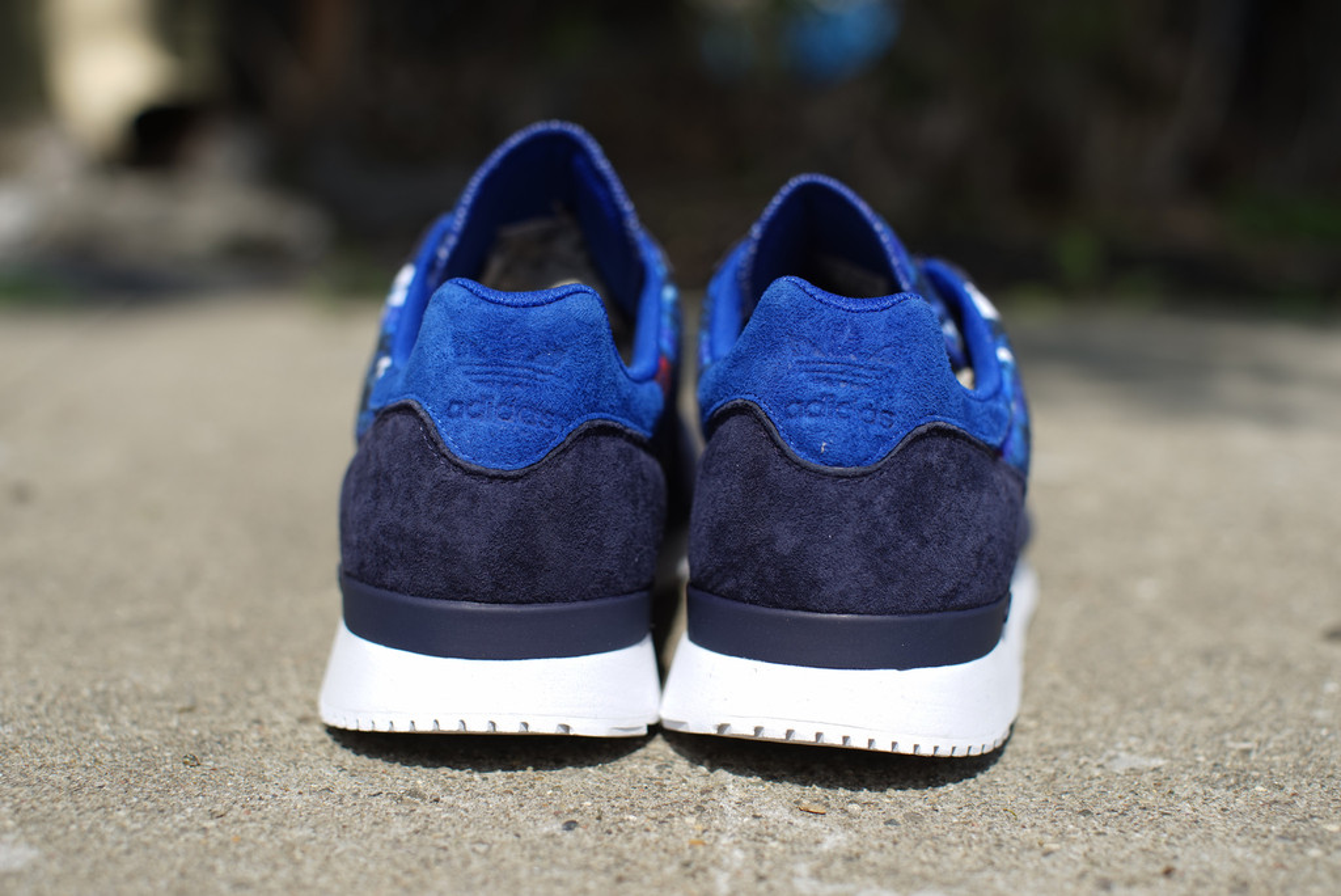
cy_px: 448
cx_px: 670
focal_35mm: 50
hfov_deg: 39.6
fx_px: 1863
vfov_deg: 27.0
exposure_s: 1/1250
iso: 64
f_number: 3.5
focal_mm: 50
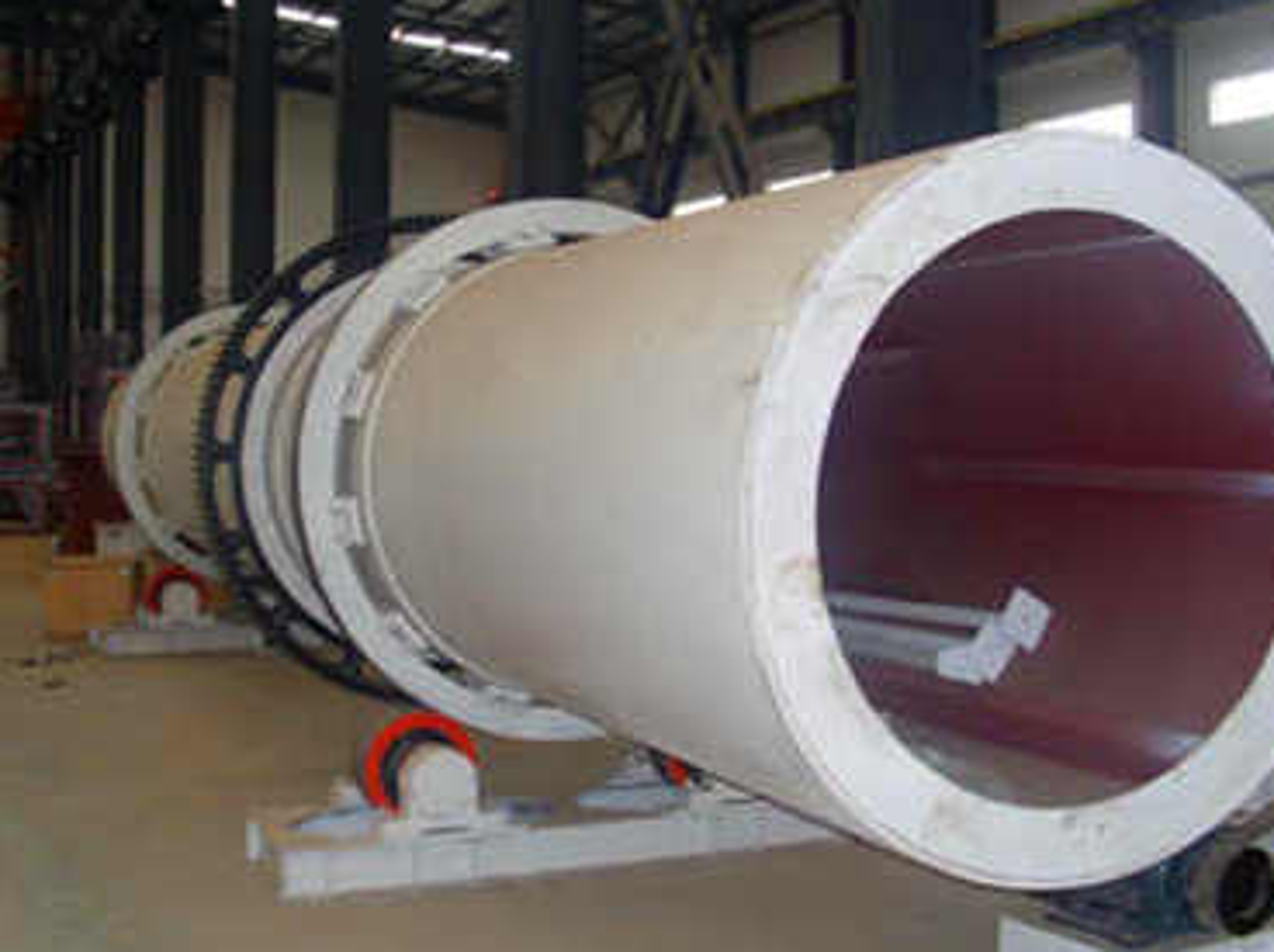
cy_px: 486
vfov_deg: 31.4
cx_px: 684
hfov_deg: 41.3
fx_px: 1691
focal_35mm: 46
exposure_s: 1/45
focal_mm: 6.3
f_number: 3
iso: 200
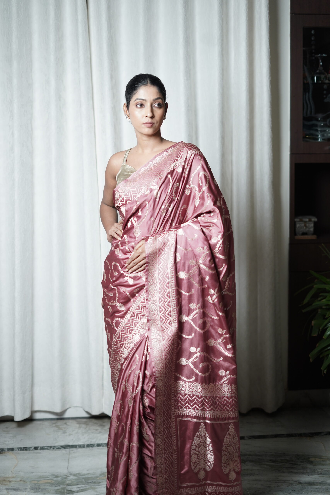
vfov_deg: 39.6
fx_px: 687
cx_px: 165
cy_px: 248
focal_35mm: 50
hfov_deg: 27.0
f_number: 1.8
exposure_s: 1/200
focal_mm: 50
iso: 640
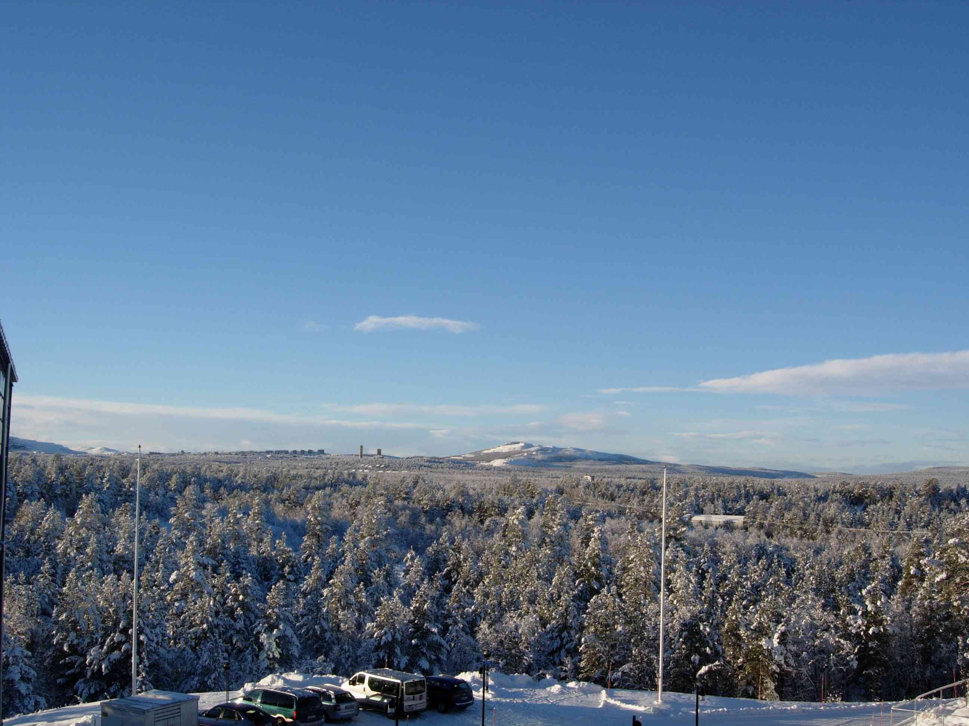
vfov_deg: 35.1
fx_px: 1148
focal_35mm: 41
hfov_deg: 45.8
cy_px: 363
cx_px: 484
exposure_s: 1/575
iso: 64
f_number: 4.9
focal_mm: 8.5
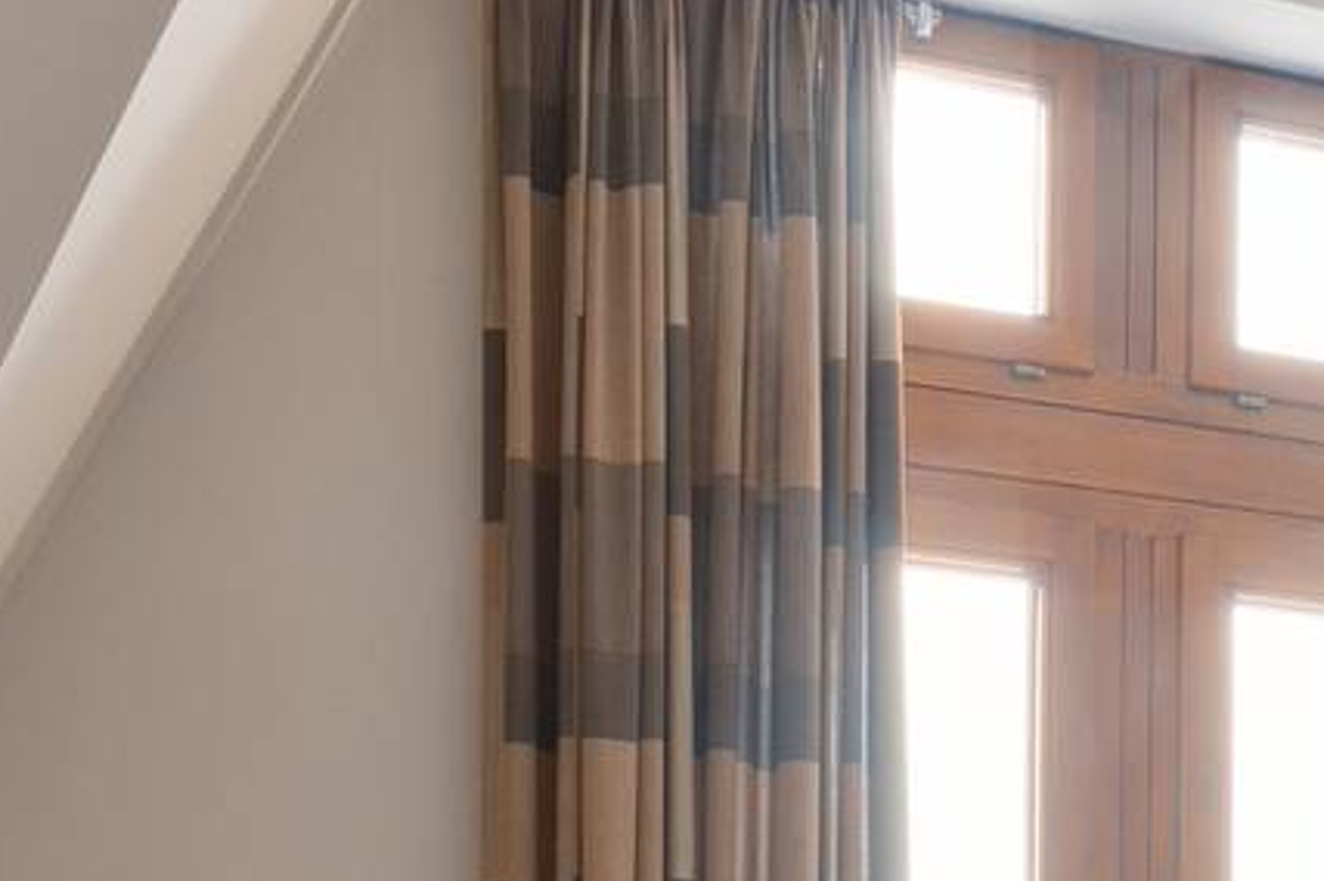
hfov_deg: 21.4
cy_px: 1424
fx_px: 3219
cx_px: 1640
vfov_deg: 14.3
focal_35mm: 88
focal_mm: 14.6
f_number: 11
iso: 250
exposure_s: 3.2
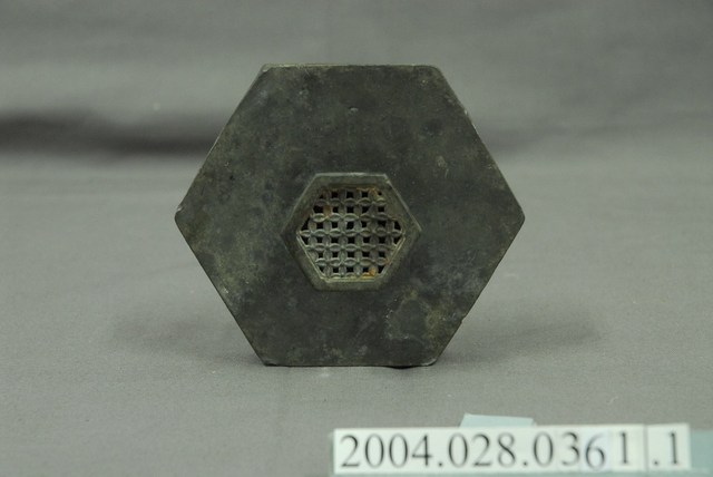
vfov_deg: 13.1
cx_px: 356
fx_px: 2081
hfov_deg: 19.4
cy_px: 238
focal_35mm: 105
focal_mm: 70
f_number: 8
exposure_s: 1/8
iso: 1000
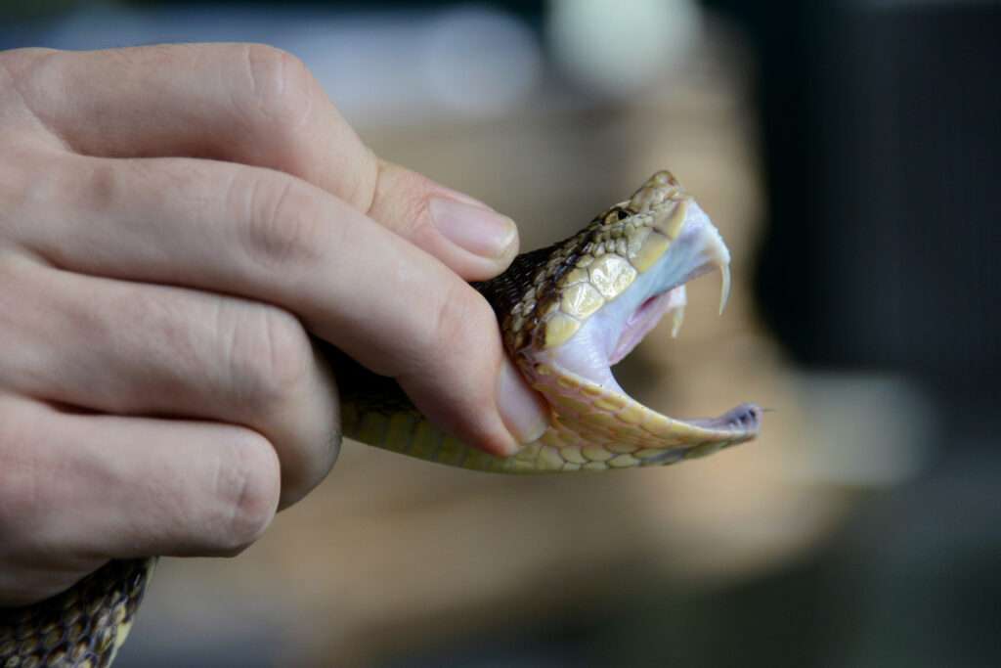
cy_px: 334
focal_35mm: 230
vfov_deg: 6.0
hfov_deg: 8.9
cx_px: 500
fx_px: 6396
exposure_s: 1/500
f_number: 5.6
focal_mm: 230
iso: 1250
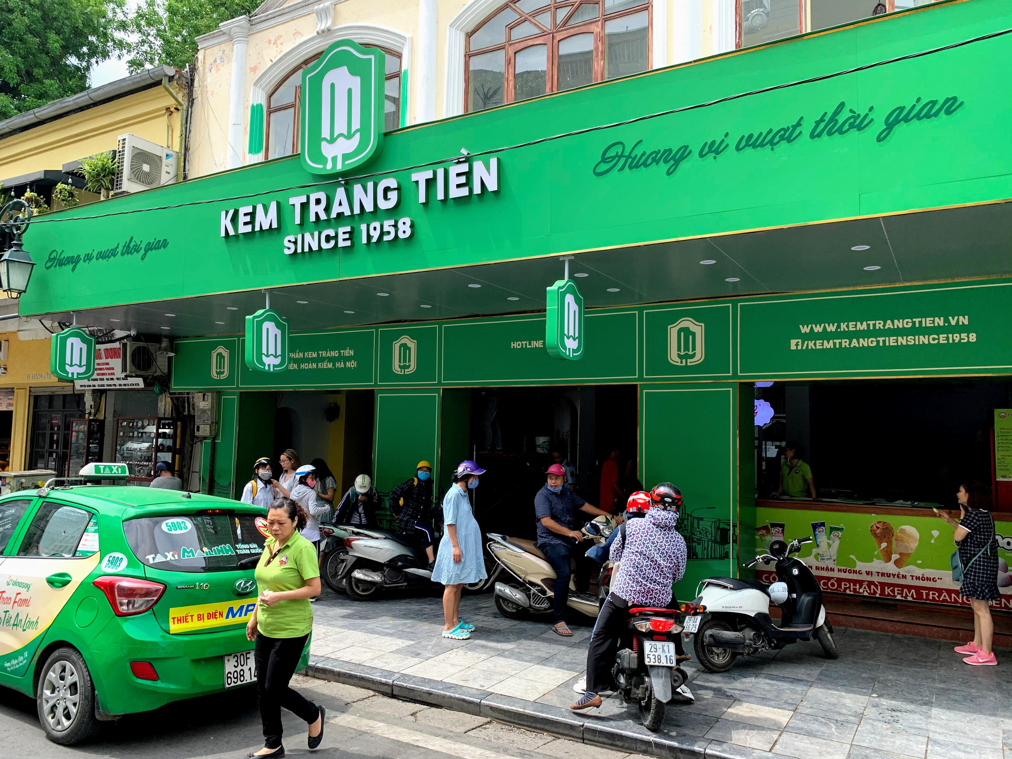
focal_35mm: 26
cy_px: 380
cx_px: 506
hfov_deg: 67.3
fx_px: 760
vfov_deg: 53.1
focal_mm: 4.25
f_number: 1.8
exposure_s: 1/673
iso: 25
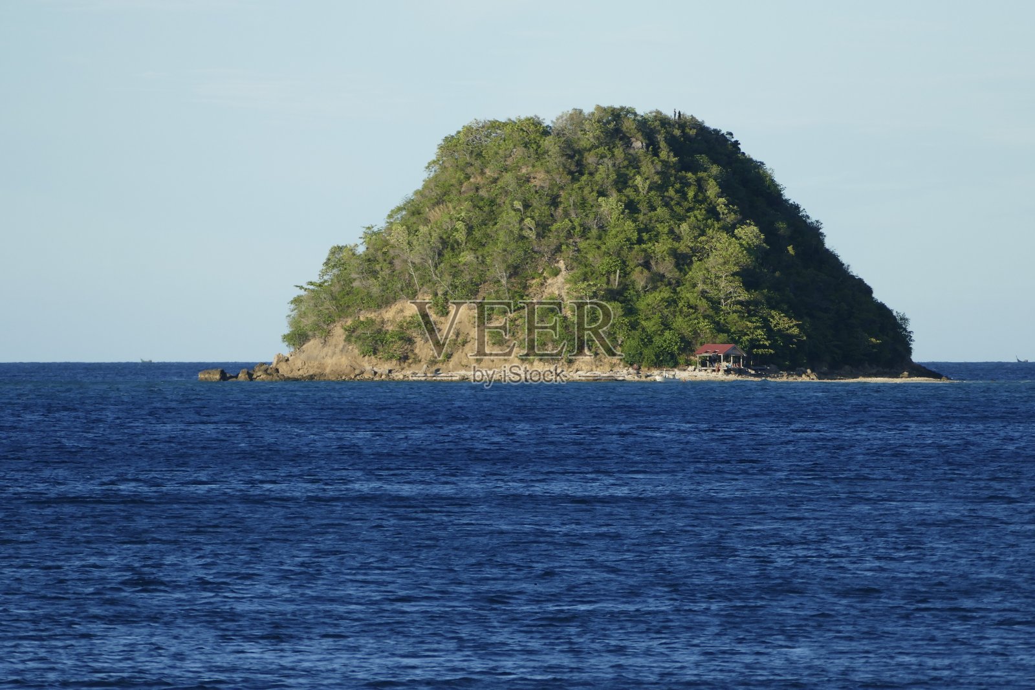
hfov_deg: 4.7
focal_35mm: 439
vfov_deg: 3.1
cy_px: 345
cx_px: 518
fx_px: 12621
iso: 125
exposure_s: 1/800
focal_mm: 146
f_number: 4
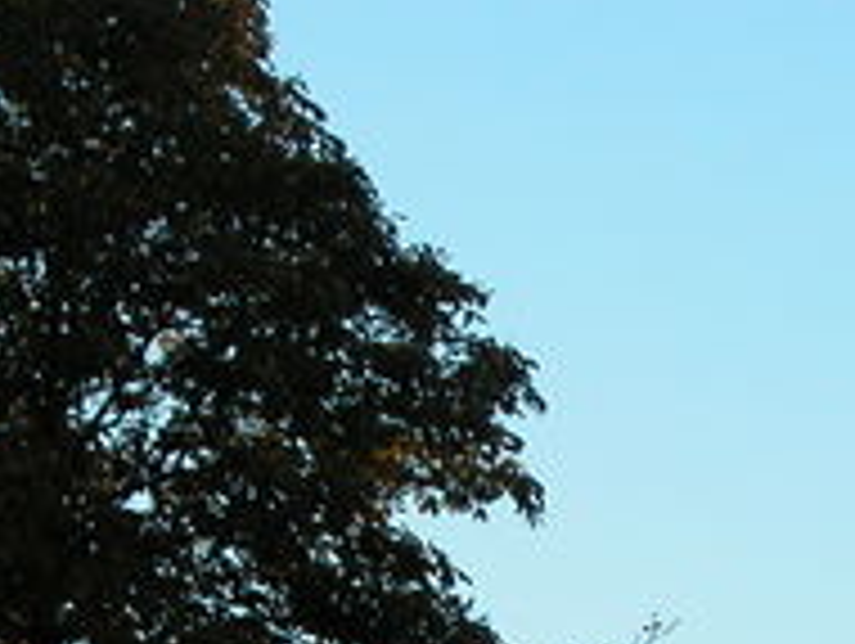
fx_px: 10412
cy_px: 1333
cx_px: 1251
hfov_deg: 4.7
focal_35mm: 421
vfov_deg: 3.5
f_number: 5.1
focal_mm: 25.4
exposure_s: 1/452
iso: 100
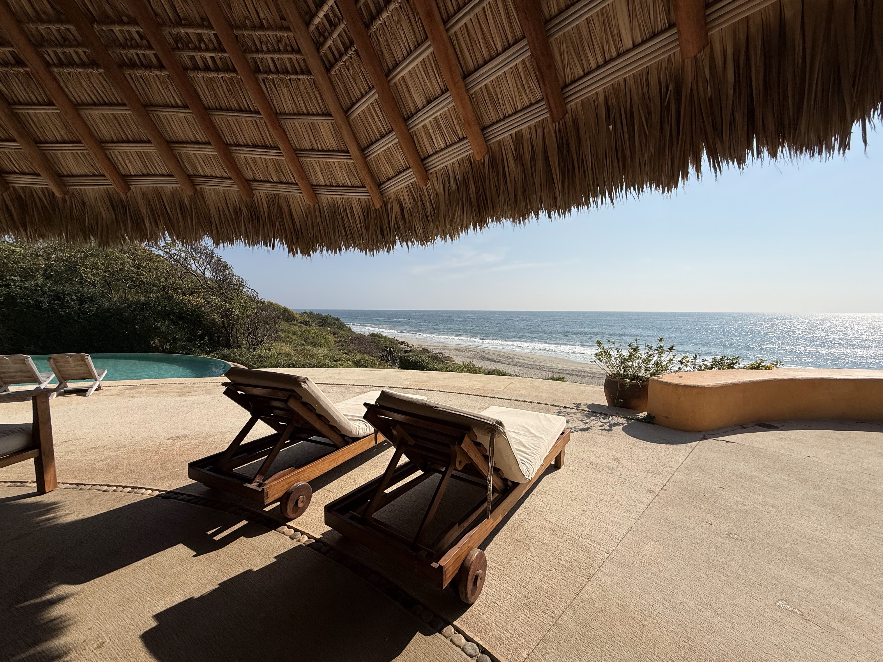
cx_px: 442
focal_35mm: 14
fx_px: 357
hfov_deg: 102.1
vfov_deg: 85.7
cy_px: 331
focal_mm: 2.22
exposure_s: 1/5155
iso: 50
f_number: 2.2
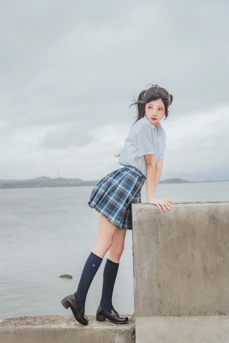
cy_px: 172
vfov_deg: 42.7
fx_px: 439
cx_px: 114
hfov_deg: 29.3
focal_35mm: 46
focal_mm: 46
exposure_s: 1/500
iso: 160
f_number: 3.5
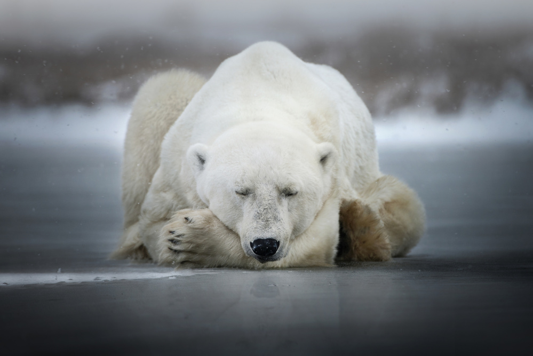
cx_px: 266
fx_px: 5924
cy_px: 178
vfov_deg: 3.4
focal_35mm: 400
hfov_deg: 5.2
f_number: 4.5
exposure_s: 1/1000
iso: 400
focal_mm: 400
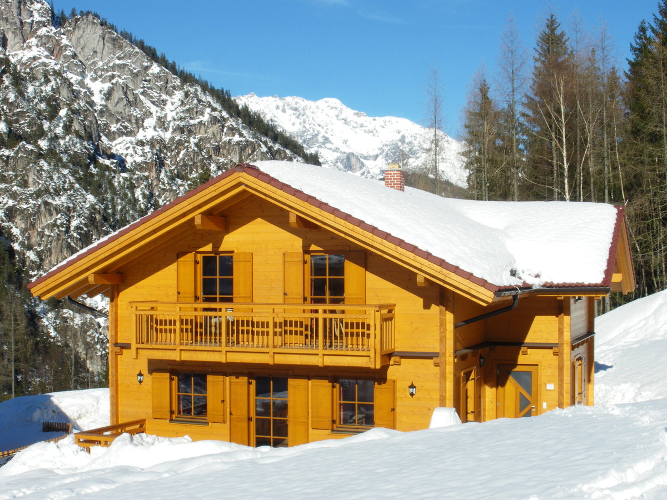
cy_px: 250
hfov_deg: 37.5
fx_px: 983
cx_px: 334
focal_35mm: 51
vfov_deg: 28.6
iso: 64
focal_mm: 9
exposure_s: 1/320
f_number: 6.8
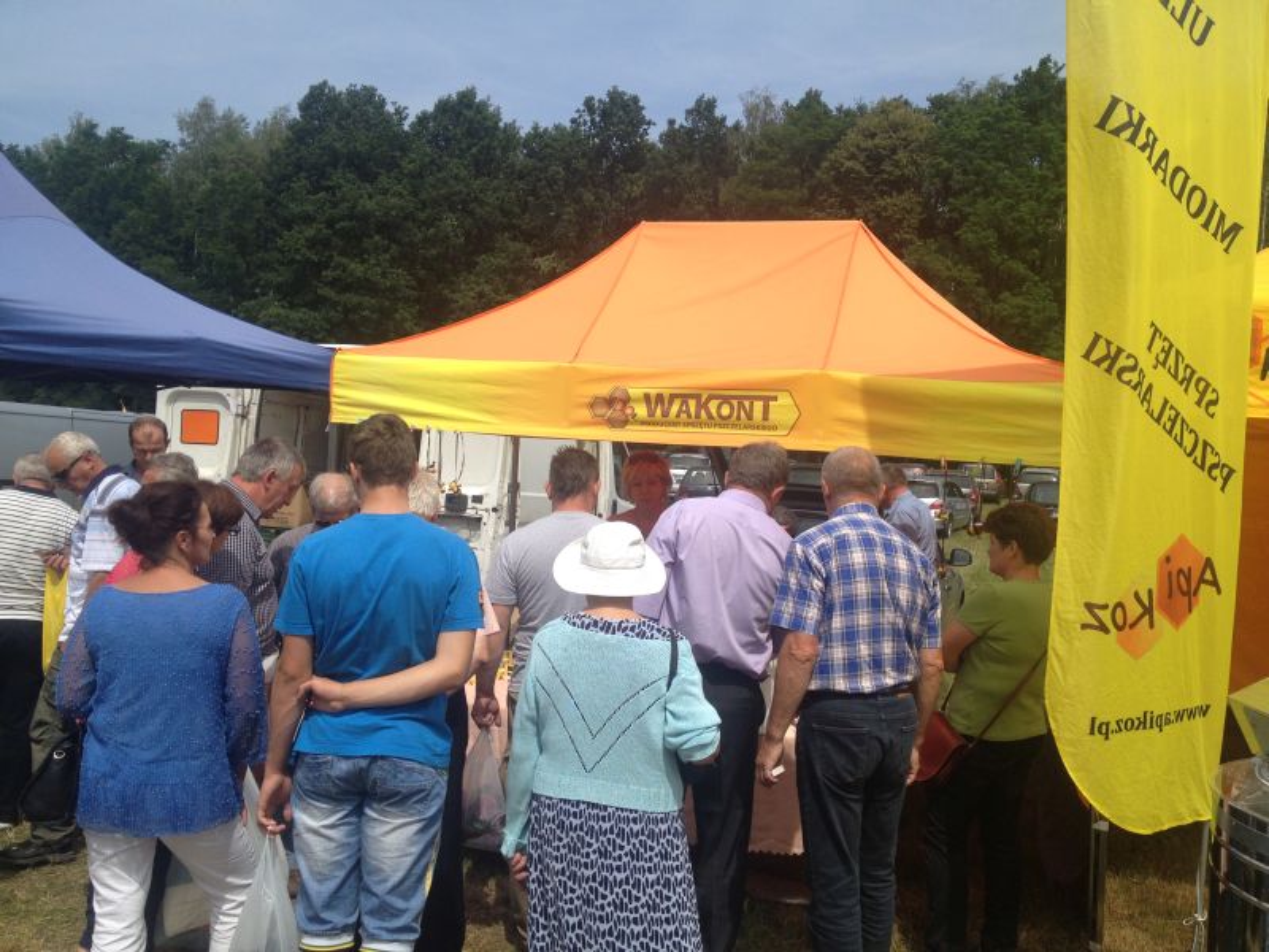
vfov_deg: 40.7
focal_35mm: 35
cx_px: 634
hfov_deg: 52.6
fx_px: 1283
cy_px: 476
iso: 50
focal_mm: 4.28
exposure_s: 1/1672
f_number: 2.4
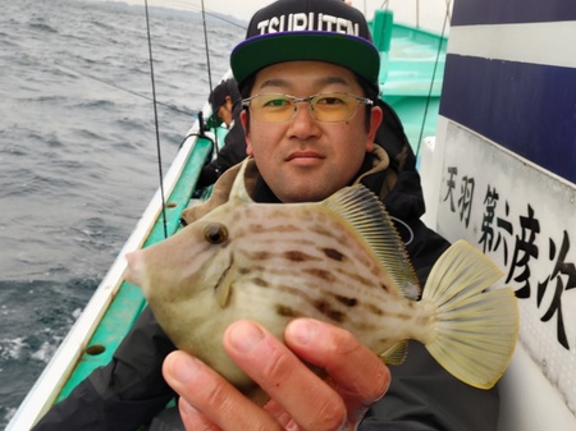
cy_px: 234
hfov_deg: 50.2
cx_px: 284
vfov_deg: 38.6
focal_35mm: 37
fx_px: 615
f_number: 1.79
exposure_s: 1/100
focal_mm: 4.8
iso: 125
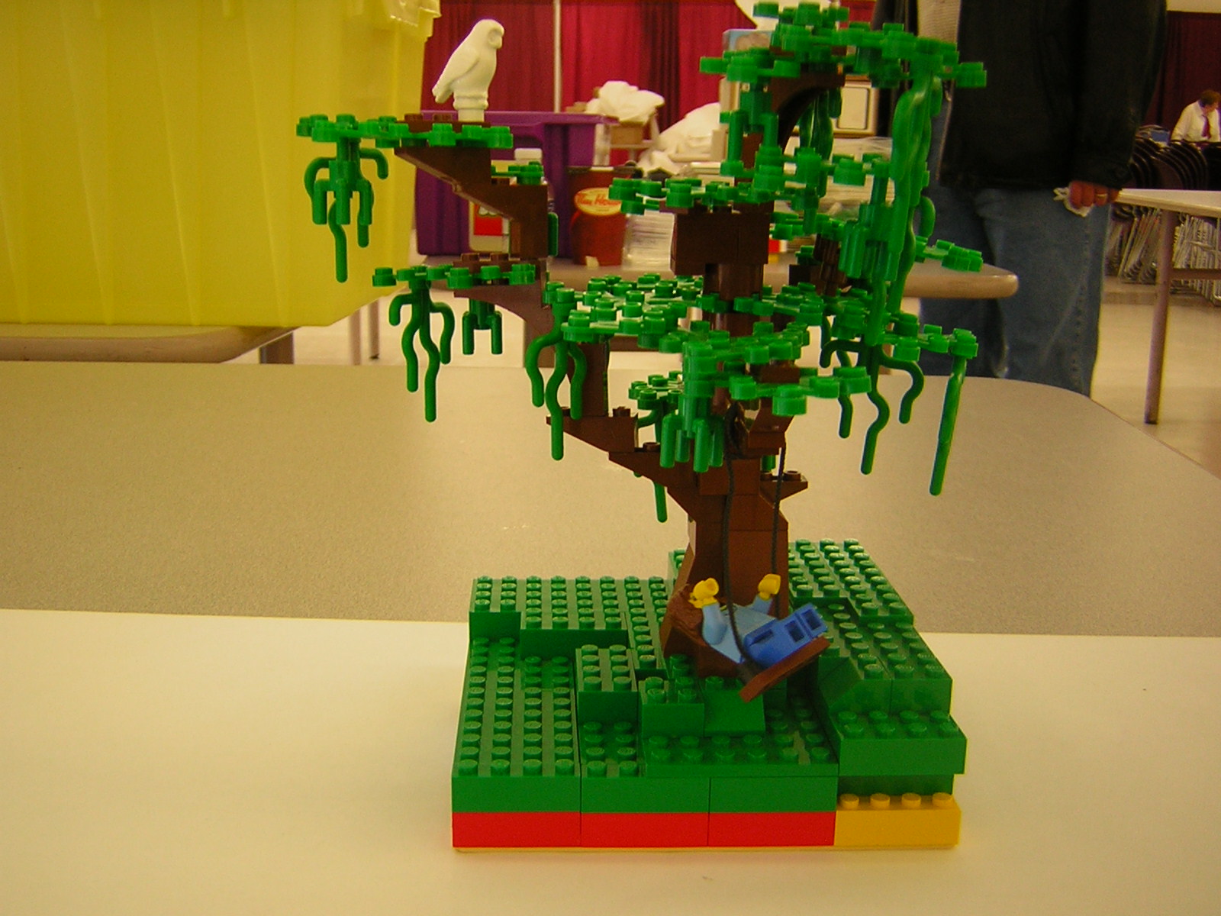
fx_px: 1411
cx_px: 610
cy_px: 458
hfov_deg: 46.8
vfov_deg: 36.0
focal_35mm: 40
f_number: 2.7
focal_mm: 5.2
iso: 50
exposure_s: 1/6.1
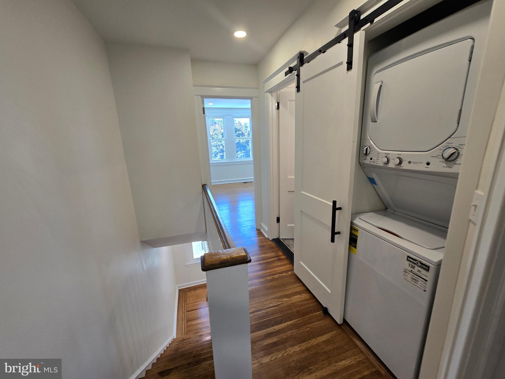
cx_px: 252
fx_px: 190
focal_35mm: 13
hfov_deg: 106.2
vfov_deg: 89.9
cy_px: 190
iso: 64
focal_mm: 2.2
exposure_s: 1/60
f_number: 2.2
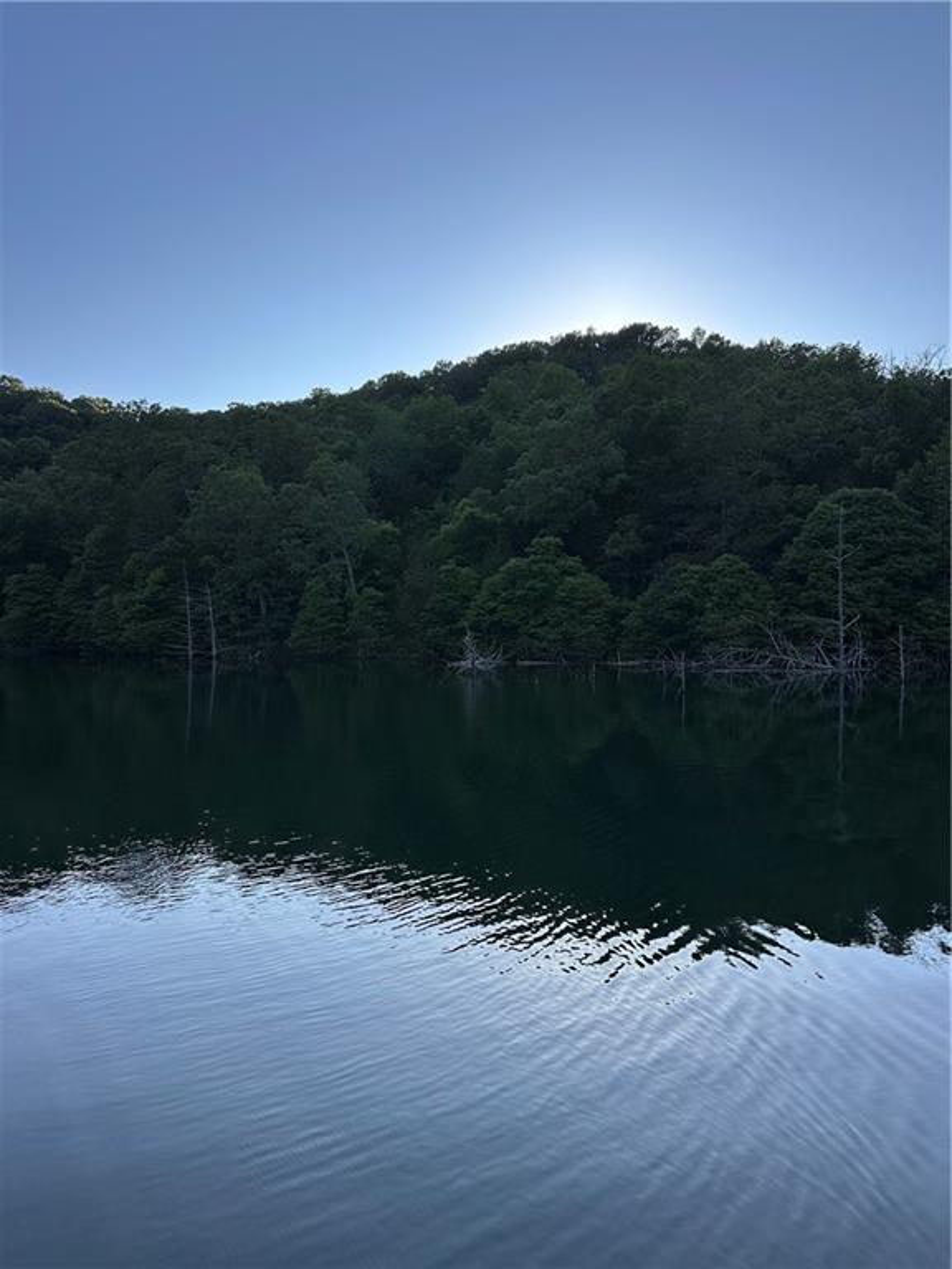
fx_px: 880
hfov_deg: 56.8
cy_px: 634
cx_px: 476
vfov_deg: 71.6
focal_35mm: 24
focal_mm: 6.86
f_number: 1.78
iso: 80
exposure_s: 1/3058
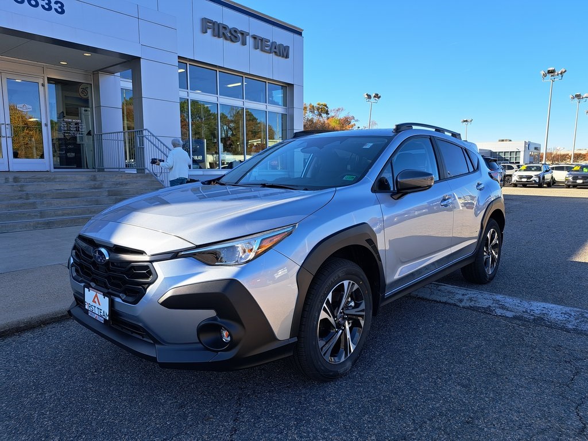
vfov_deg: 56.8
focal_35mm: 24
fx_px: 408
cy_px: 220
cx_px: 294
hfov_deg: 71.6
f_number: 1.8
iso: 50
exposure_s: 1/582
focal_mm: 5.23
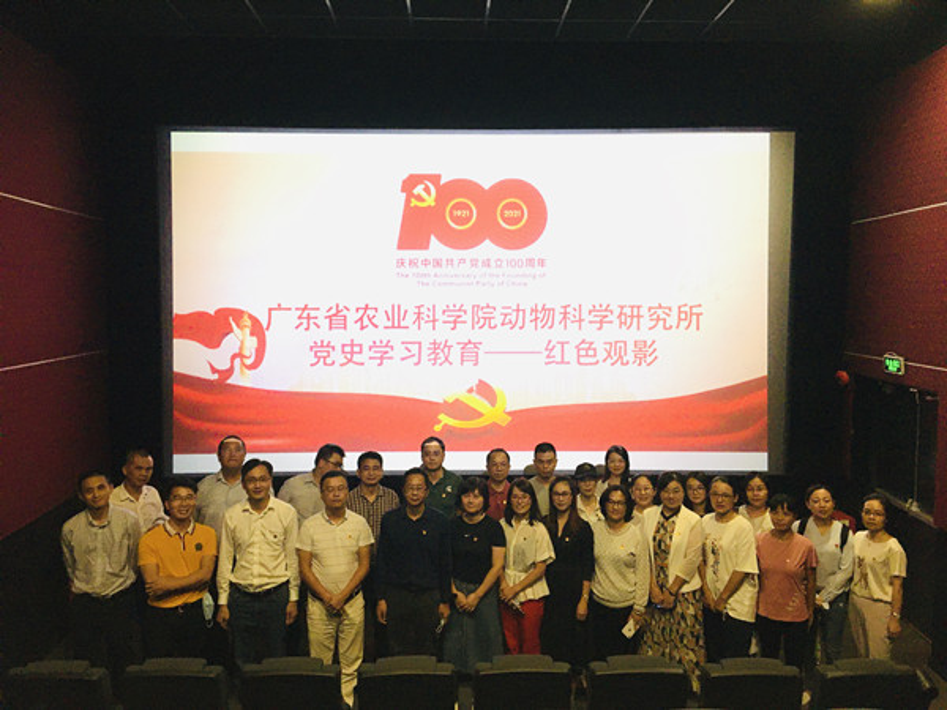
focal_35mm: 29
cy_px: 355
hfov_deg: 61.7
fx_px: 793
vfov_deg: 48.2
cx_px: 474
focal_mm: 4.15
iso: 200
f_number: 2.2
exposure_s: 1/25
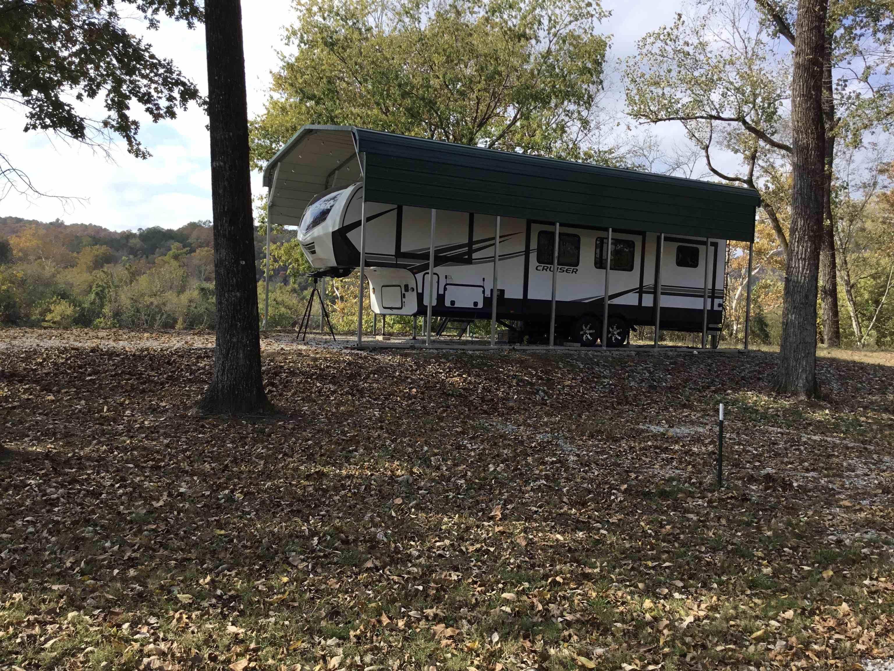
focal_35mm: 31
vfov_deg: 45.4
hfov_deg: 58.4
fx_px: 801
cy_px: 336
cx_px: 447
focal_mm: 3.3
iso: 25
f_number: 2.4
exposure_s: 1/586
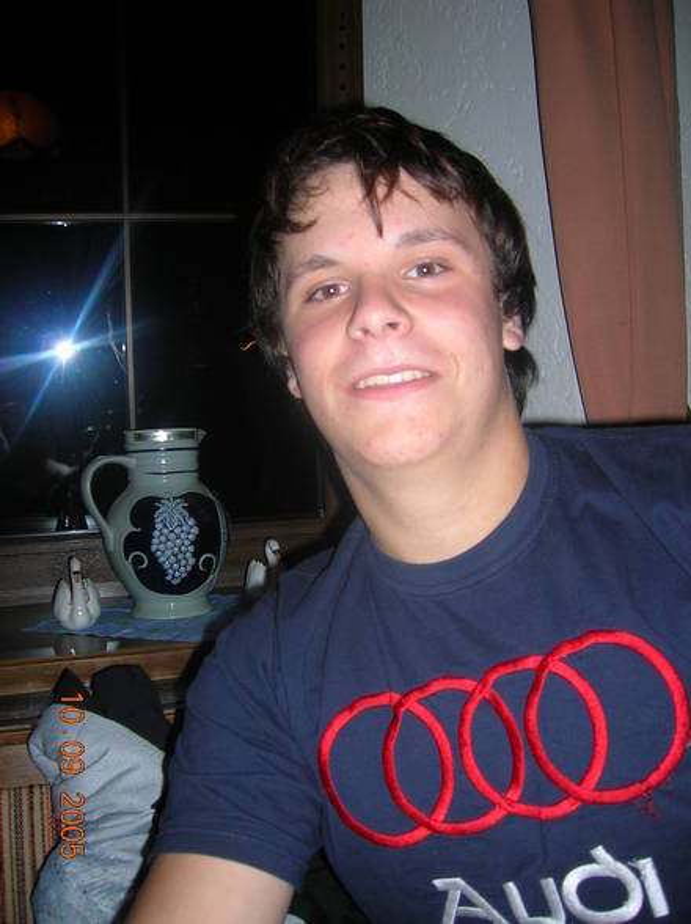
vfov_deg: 54.0
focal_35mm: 34
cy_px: 462
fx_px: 906
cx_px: 346
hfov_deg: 41.7
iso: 50
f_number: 2.9
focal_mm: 5.7
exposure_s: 1/60.1
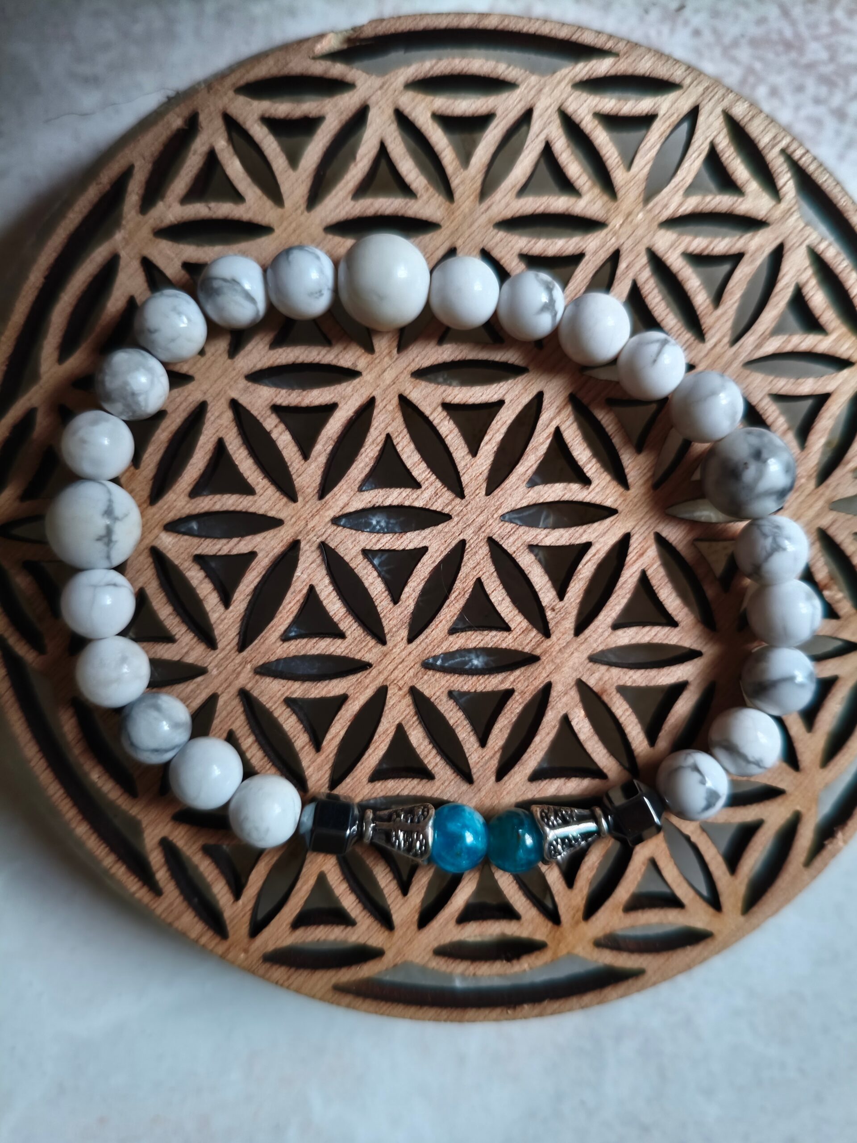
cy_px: 572
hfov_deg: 53.1
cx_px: 428
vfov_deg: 67.3
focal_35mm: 26
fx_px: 858
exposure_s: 1/25
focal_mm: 4.94
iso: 500
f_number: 1.5
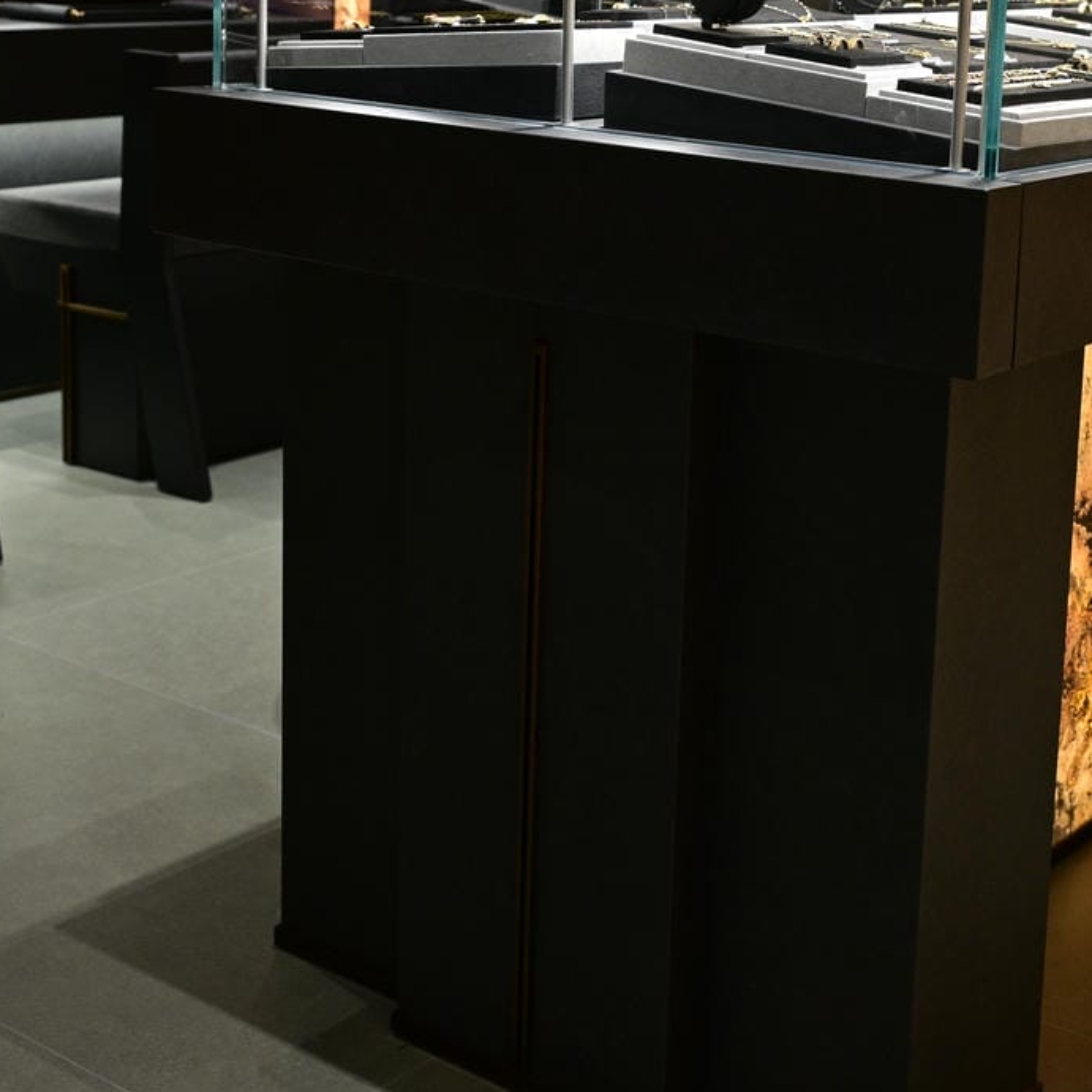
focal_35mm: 59
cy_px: 254
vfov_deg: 28.6
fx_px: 2106
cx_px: 730
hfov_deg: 28.9
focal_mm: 24
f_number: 4
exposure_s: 1/125
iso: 400
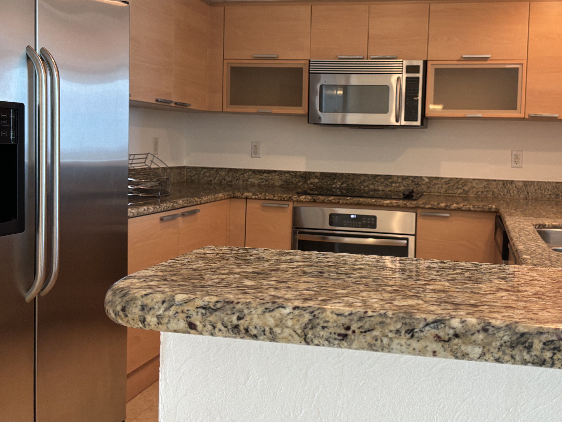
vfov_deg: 39.4
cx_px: 344
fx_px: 584
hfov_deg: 50.9
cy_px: 161
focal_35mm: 36
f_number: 1.6
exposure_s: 1/120
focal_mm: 5.96
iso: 125
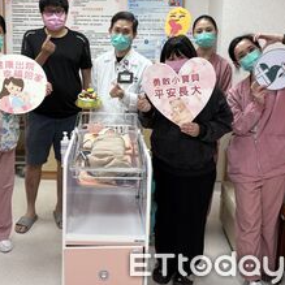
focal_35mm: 42
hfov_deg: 39.8
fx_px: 391
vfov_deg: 39.6
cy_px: 96
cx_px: 107
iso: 64
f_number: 1.6
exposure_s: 1/60
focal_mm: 5.96
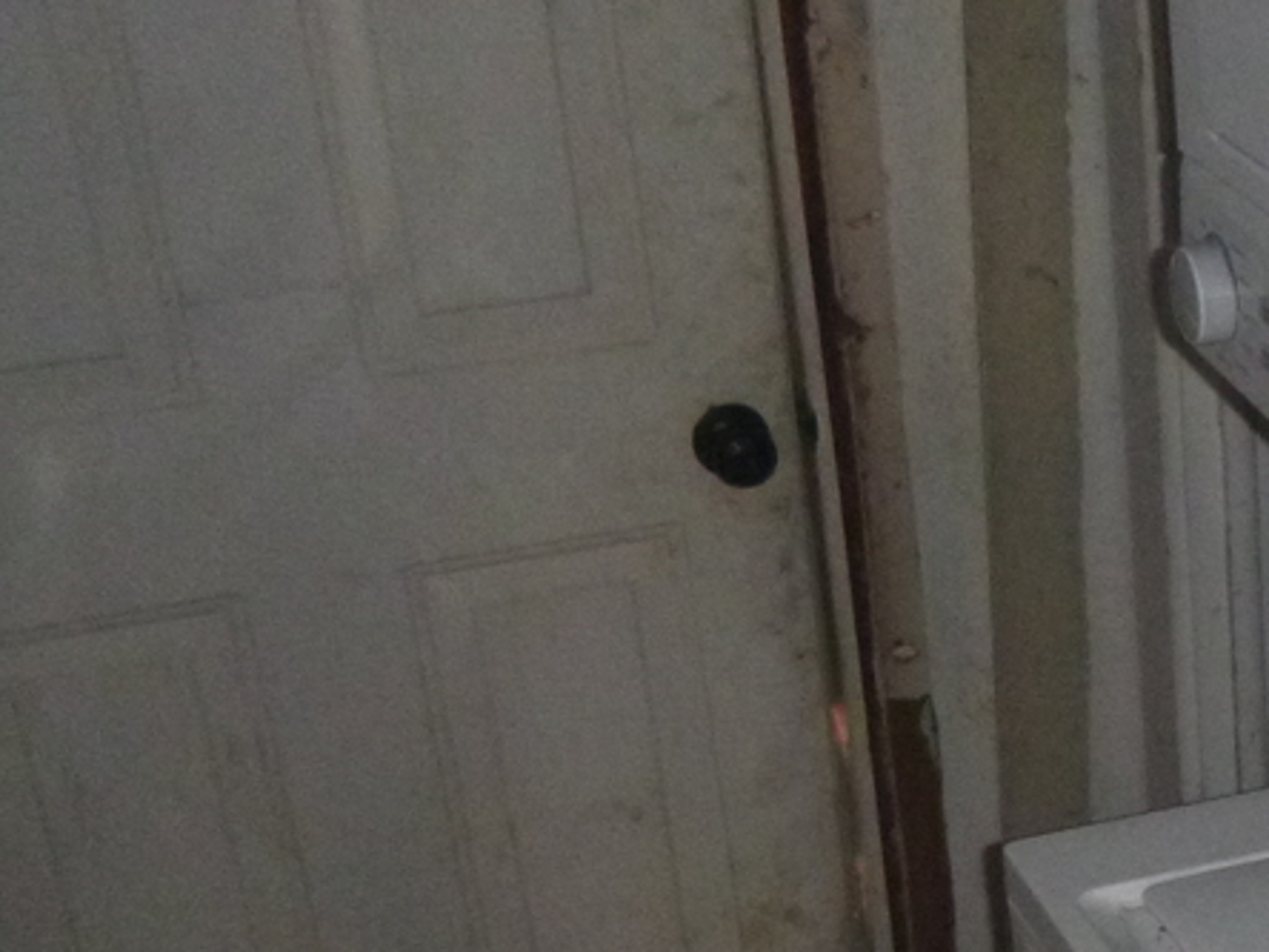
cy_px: 895
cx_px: 1829
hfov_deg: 21.0
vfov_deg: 17.9
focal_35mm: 81
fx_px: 2969
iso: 400
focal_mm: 4.5
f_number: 3.9
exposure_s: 1/60
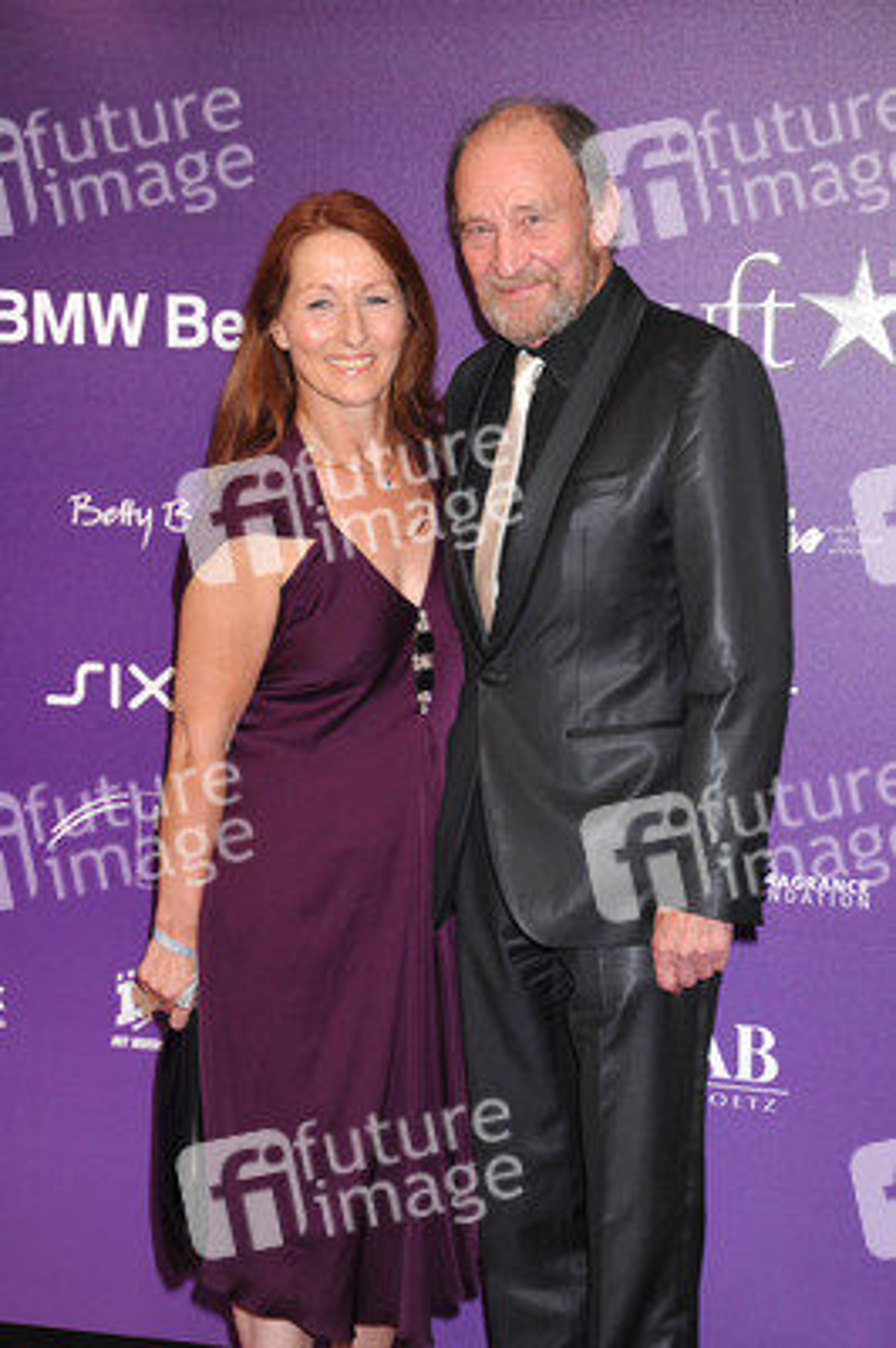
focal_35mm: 82
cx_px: 448
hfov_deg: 16.6
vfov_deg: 24.8
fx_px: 3066
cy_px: 674
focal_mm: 82
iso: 500
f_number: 6.3
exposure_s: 1/160
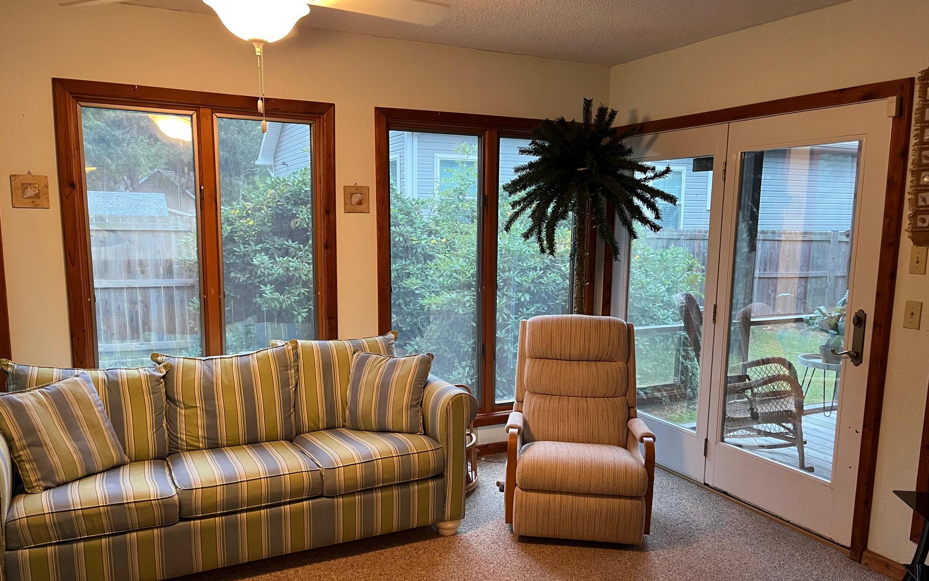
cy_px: 330
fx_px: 709
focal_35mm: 28
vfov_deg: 44.4
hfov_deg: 66.5
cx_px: 462
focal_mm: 5.1
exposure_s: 1/60
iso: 200
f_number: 1.6
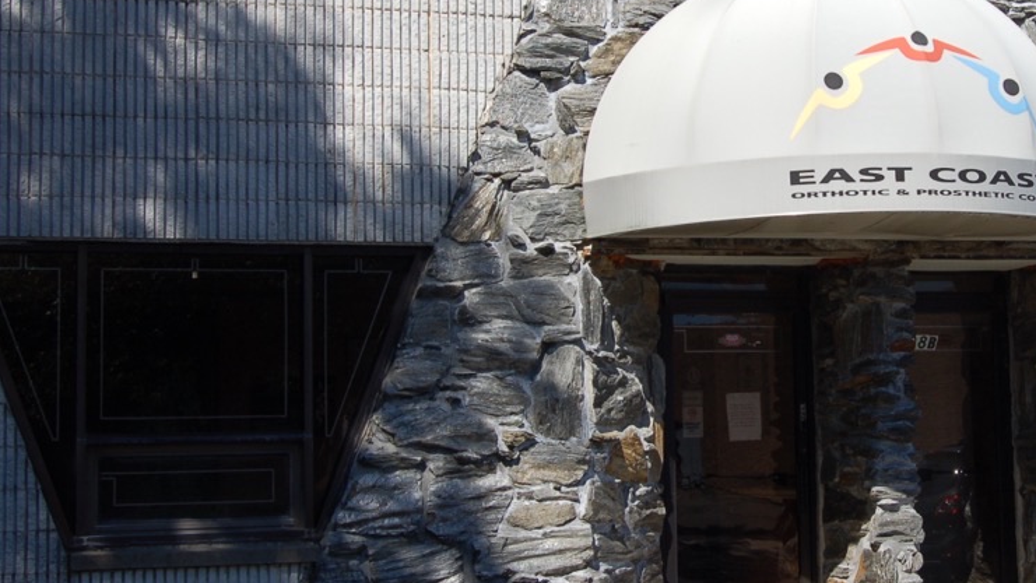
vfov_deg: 15.3
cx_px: 748
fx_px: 2166
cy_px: 190
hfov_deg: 26.6
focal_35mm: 79
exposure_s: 1/320
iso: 200
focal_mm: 31
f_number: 9
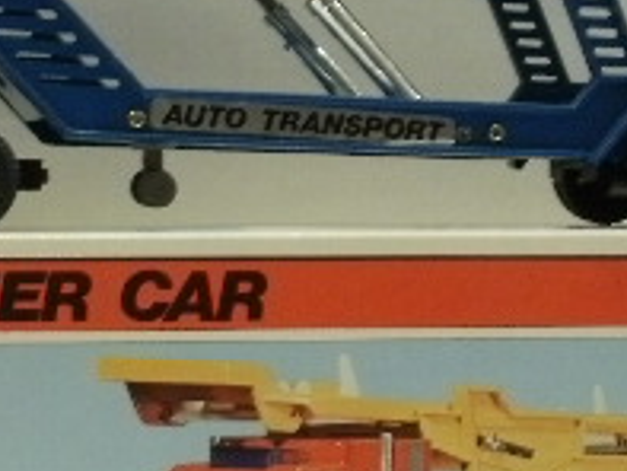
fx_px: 2592
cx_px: 188
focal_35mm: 143
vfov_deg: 10.4
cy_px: 309
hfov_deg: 13.8
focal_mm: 7.7
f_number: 4
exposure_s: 1/13
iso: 125
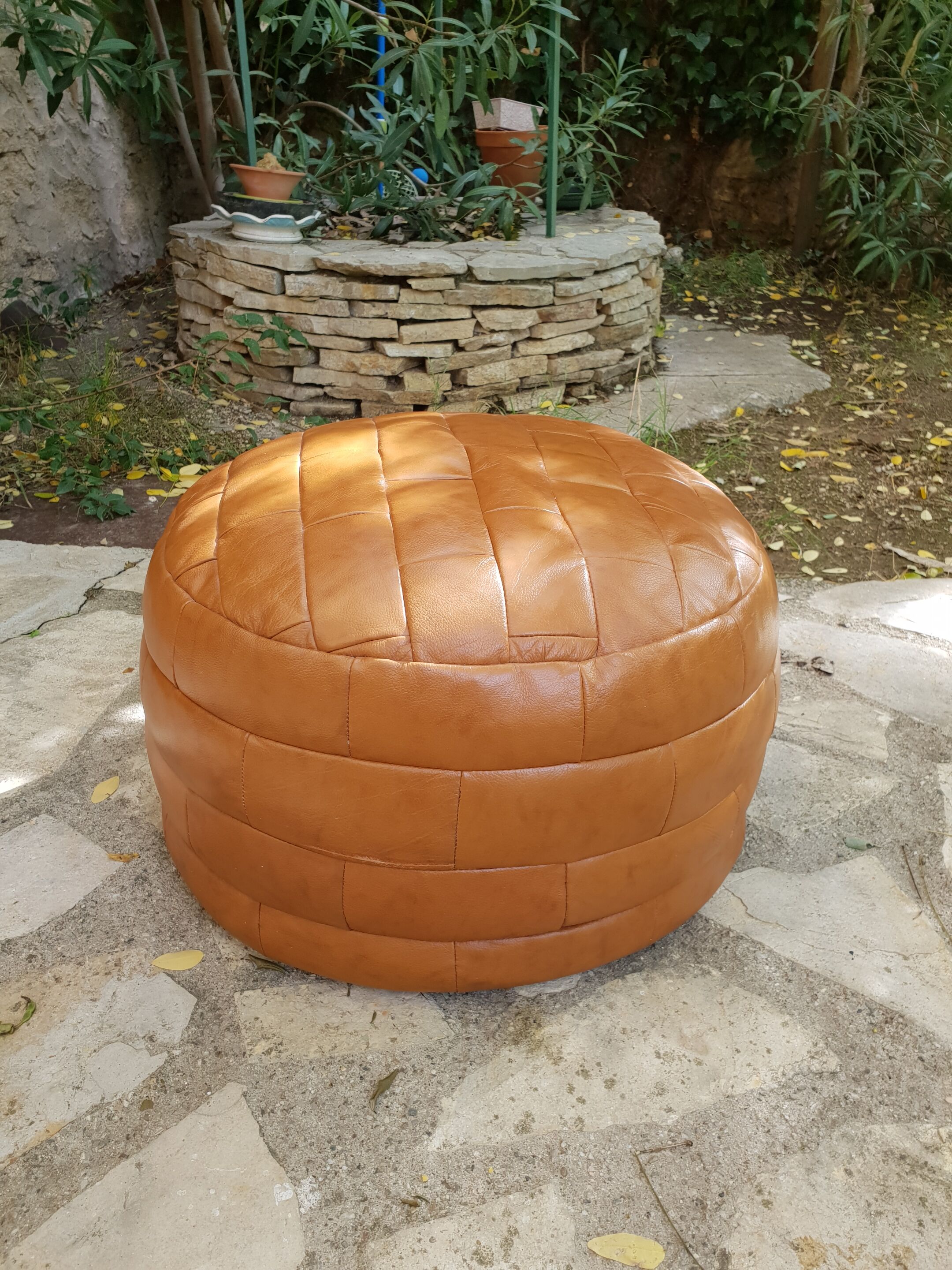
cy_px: 635
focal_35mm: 26
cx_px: 476
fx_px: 953
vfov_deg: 67.3
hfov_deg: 53.1
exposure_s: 1/100
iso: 80
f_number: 2.4
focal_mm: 4.3
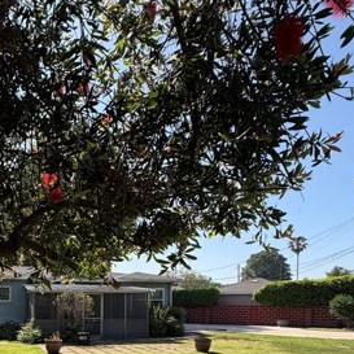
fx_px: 336
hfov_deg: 50.8
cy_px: 309
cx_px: 52
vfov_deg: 50.3
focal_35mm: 29
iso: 40
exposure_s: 1/770
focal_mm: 2.22
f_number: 2.2
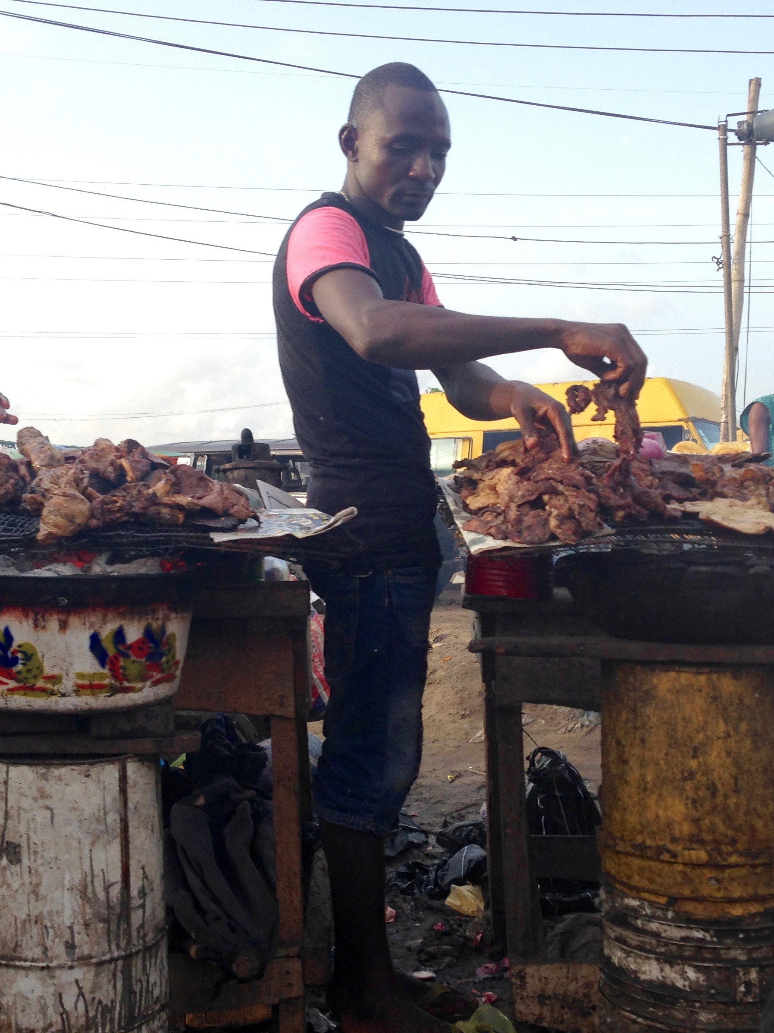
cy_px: 516
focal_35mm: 45
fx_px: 1342
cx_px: 341
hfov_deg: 32.1
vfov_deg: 42.1
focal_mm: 4.12
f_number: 2.4
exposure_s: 1/376
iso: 50
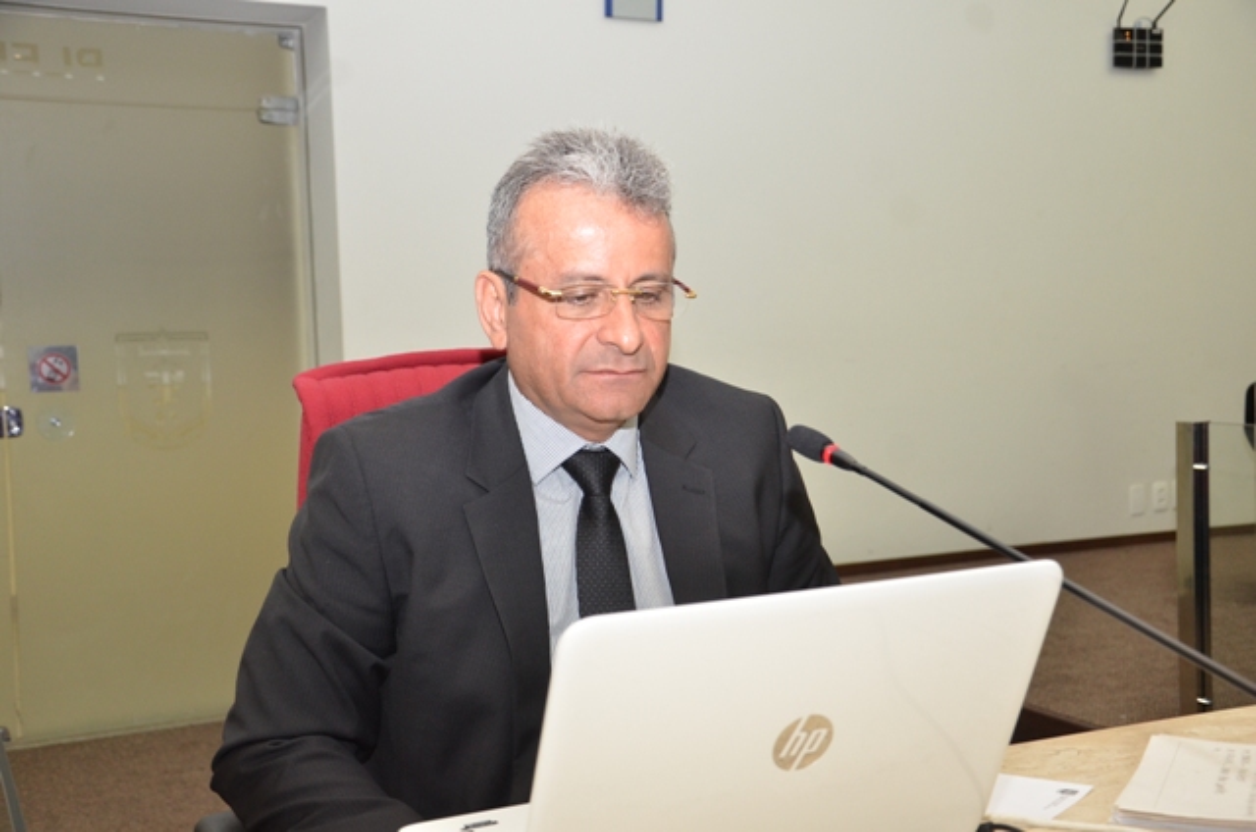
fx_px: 1567
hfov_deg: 43.7
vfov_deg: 29.7
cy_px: 416
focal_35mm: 45
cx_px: 628
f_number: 4.5
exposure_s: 1/60
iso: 800
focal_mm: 30
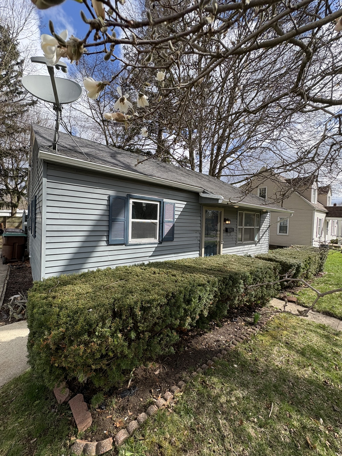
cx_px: 171
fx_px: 184
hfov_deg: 85.7
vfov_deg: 102.1
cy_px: 228
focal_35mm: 14
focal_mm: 2.22
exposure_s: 1/720
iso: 40
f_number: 2.2
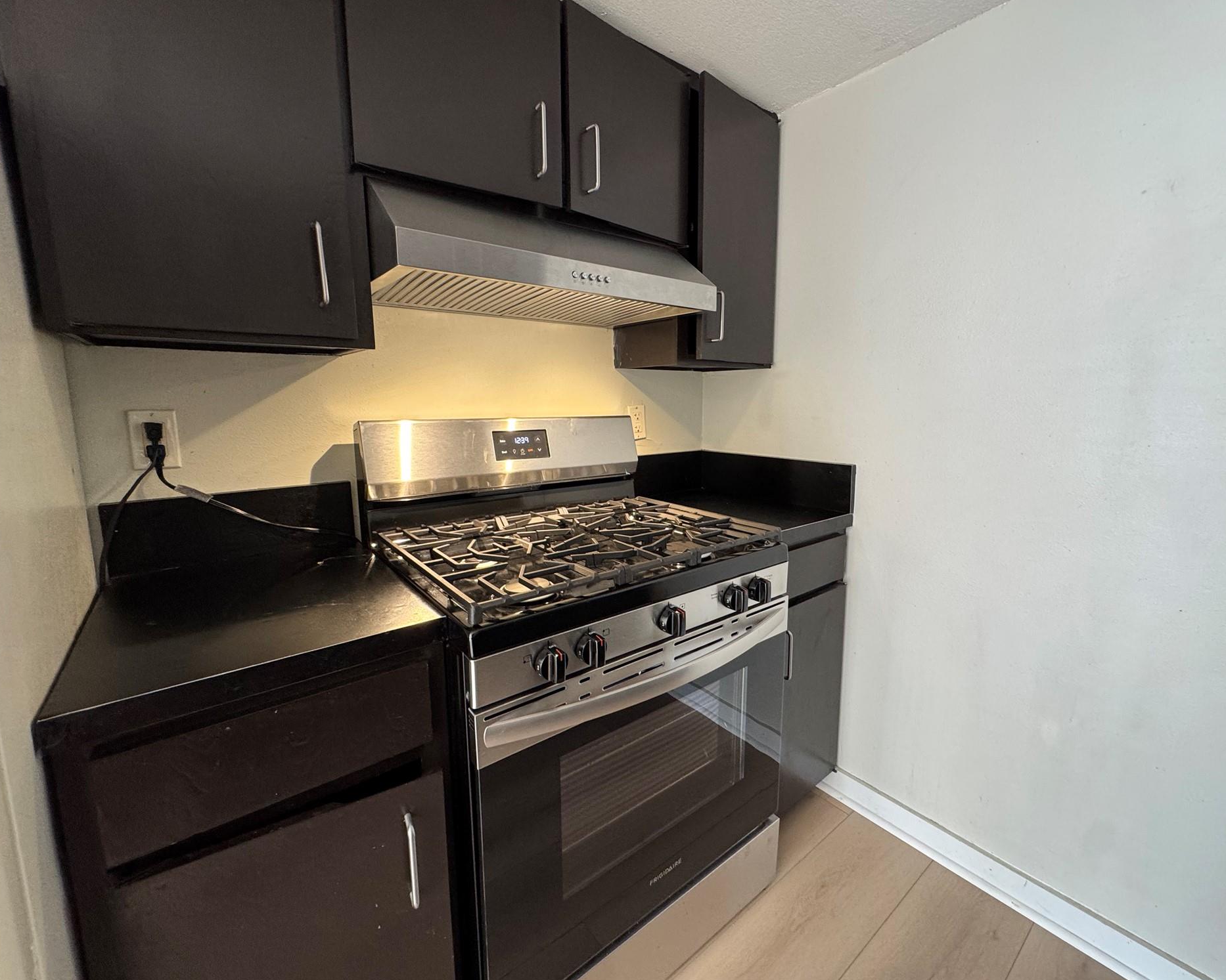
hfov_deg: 96.7
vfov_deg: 84.0
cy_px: 478
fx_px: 544
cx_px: 653
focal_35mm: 15
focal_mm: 2.22
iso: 200
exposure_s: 1/60
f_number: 2.2
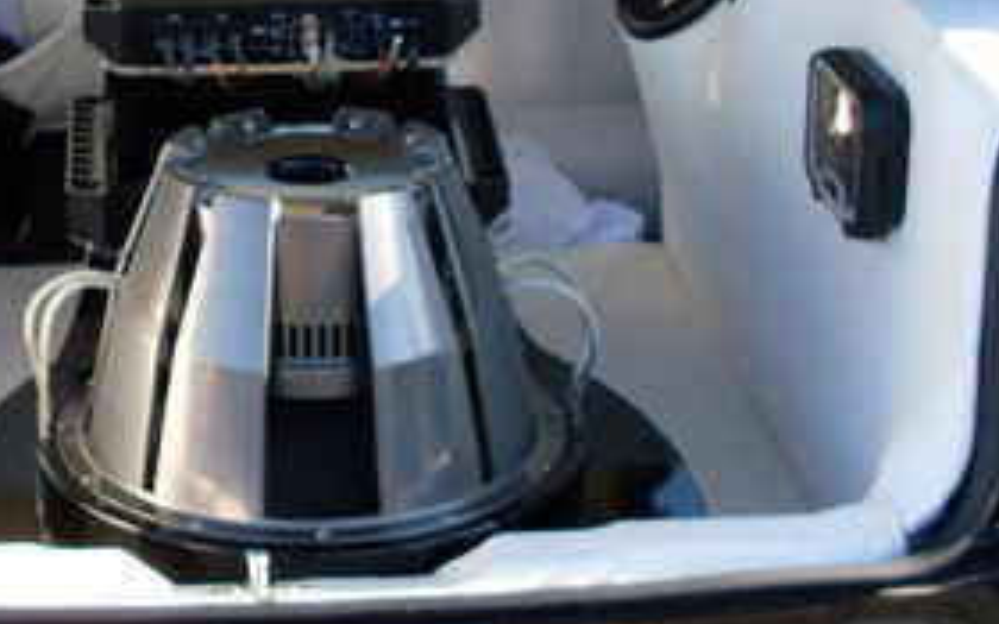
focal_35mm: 92
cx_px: 264
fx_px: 2505
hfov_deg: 22.4
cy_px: 43
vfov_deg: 14.1
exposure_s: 1/250
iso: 80
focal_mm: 6.3
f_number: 2.8
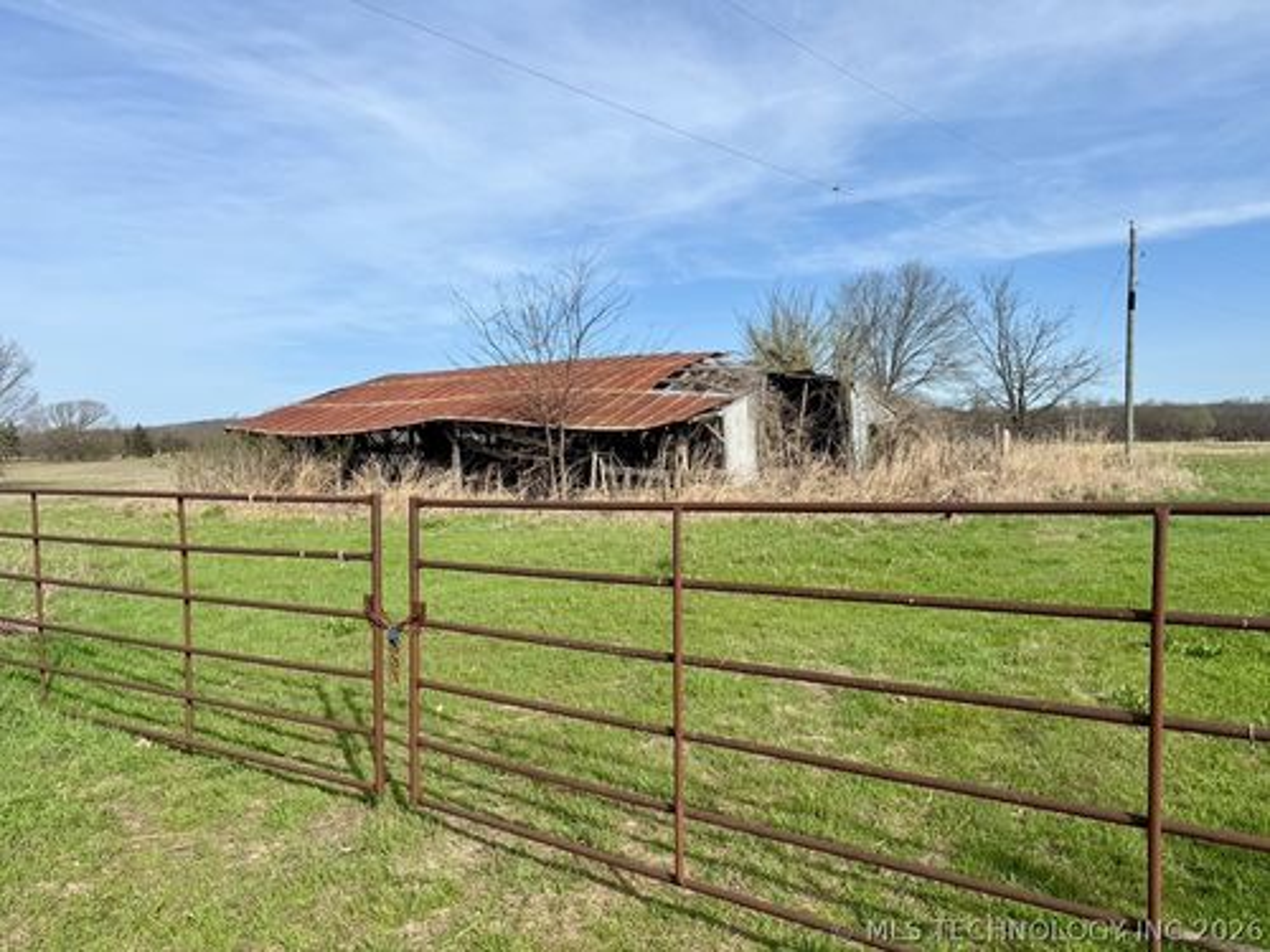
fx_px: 881
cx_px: 635
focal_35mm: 24
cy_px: 476
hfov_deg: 71.6
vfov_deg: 56.8
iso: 80
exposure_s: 1/4975
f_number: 1.78
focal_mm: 6.76
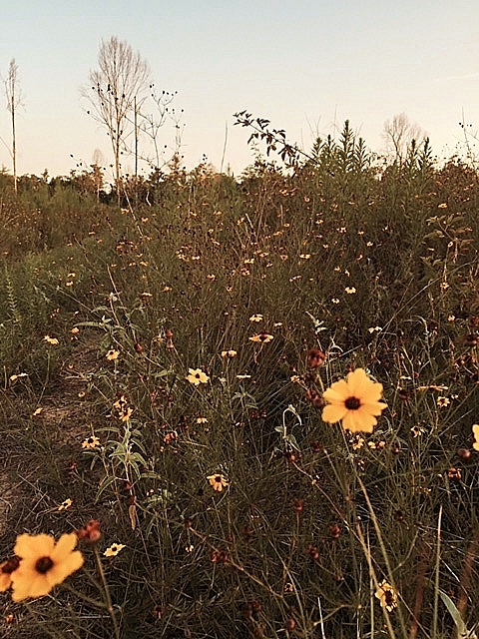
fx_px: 535
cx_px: 240
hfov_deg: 48.2
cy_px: 320
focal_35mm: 29
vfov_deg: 61.7
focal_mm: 4.15
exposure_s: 1/380
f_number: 2.2
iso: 32
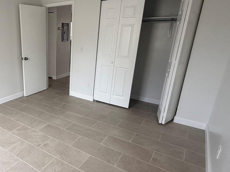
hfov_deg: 60.5
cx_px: 49
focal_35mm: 27
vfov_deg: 51.3
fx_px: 179
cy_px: 91
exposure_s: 1/99
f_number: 2.2
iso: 125
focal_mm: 2.22
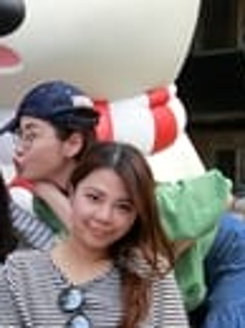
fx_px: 767
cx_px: 42
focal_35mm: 81
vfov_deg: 24.2
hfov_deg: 18.0
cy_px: 184
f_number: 2.8
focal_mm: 4.58
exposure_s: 1/320
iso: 80
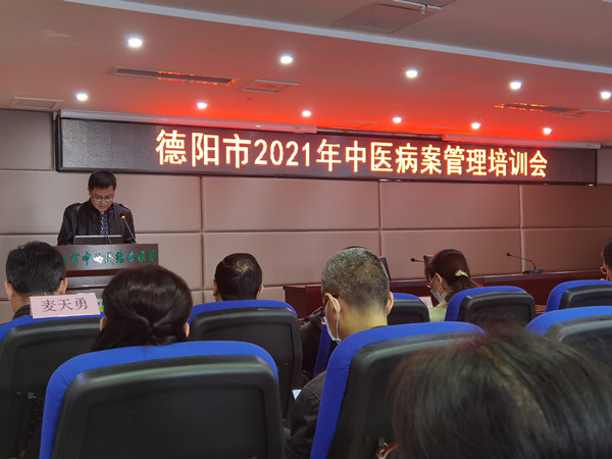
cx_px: 306
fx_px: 707
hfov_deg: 46.8
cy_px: 230
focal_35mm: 40
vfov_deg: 36.0
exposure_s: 1/50
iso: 200
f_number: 1.9
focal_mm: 6.71
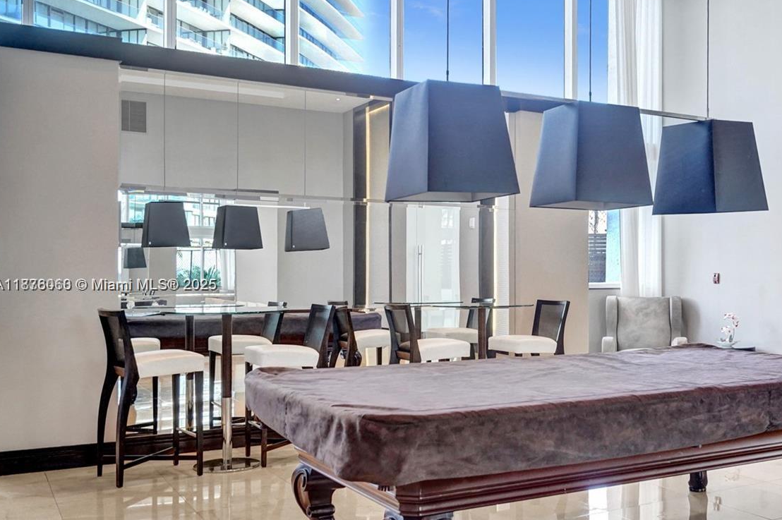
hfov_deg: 48.3
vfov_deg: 34.1
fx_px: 847
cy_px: 286
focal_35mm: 39
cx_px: 555
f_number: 5
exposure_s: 1/200
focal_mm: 27
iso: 3200
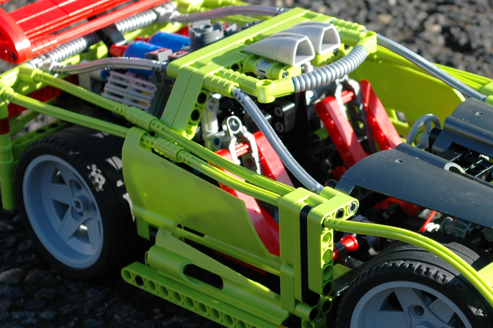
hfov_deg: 13.3
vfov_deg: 8.9
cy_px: 177
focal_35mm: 154
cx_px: 324
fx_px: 2106
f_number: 8
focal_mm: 55
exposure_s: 1/250
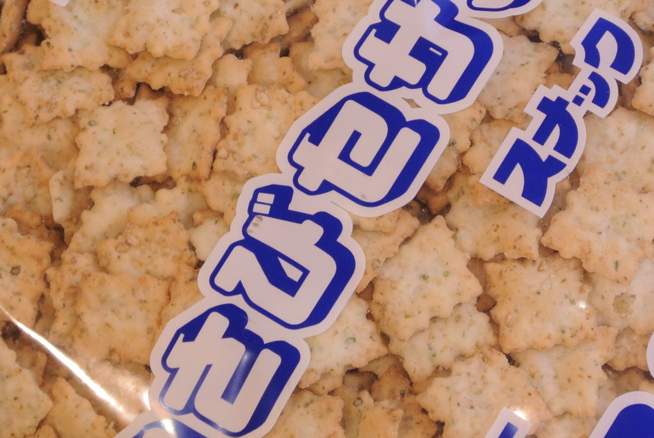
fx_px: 2783
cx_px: 302
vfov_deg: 9.0
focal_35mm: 153
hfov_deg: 13.4
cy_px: 259
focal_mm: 30
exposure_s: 1/8
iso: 100
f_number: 5.6
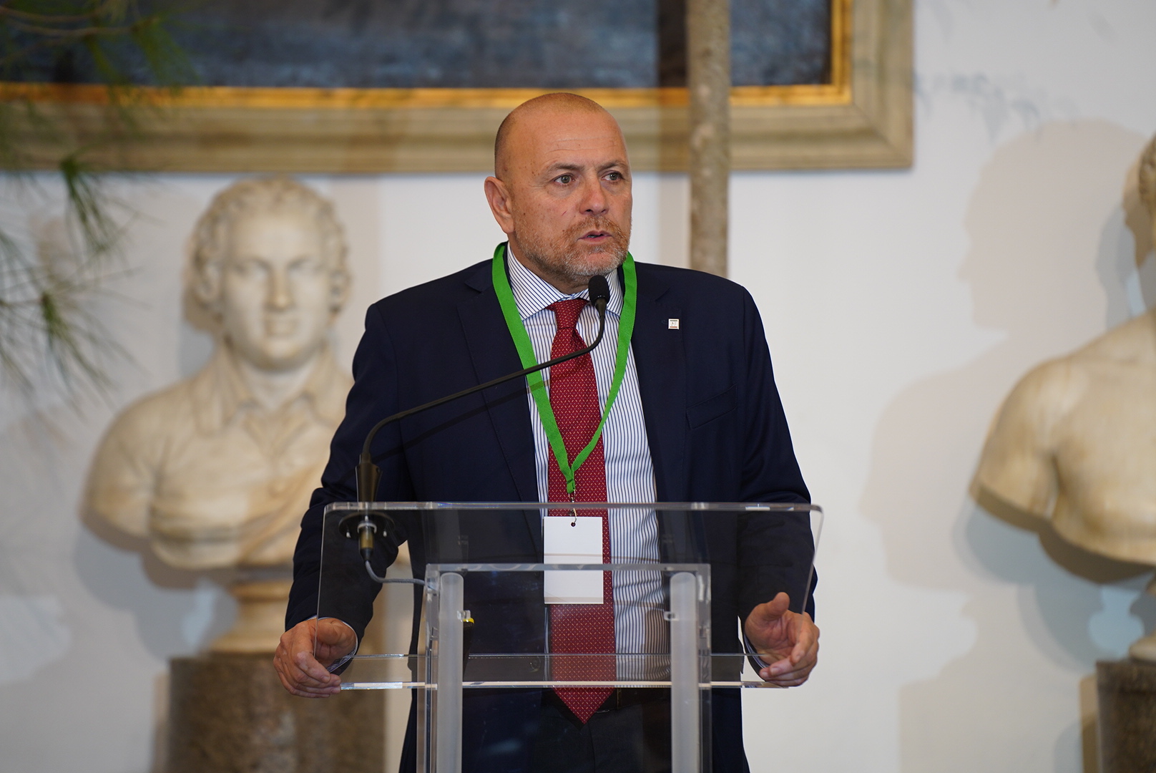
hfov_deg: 11.4
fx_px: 5784
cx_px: 578
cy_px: 386
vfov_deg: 7.6
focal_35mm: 180
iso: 500
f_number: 2.8
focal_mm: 180
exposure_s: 1/125
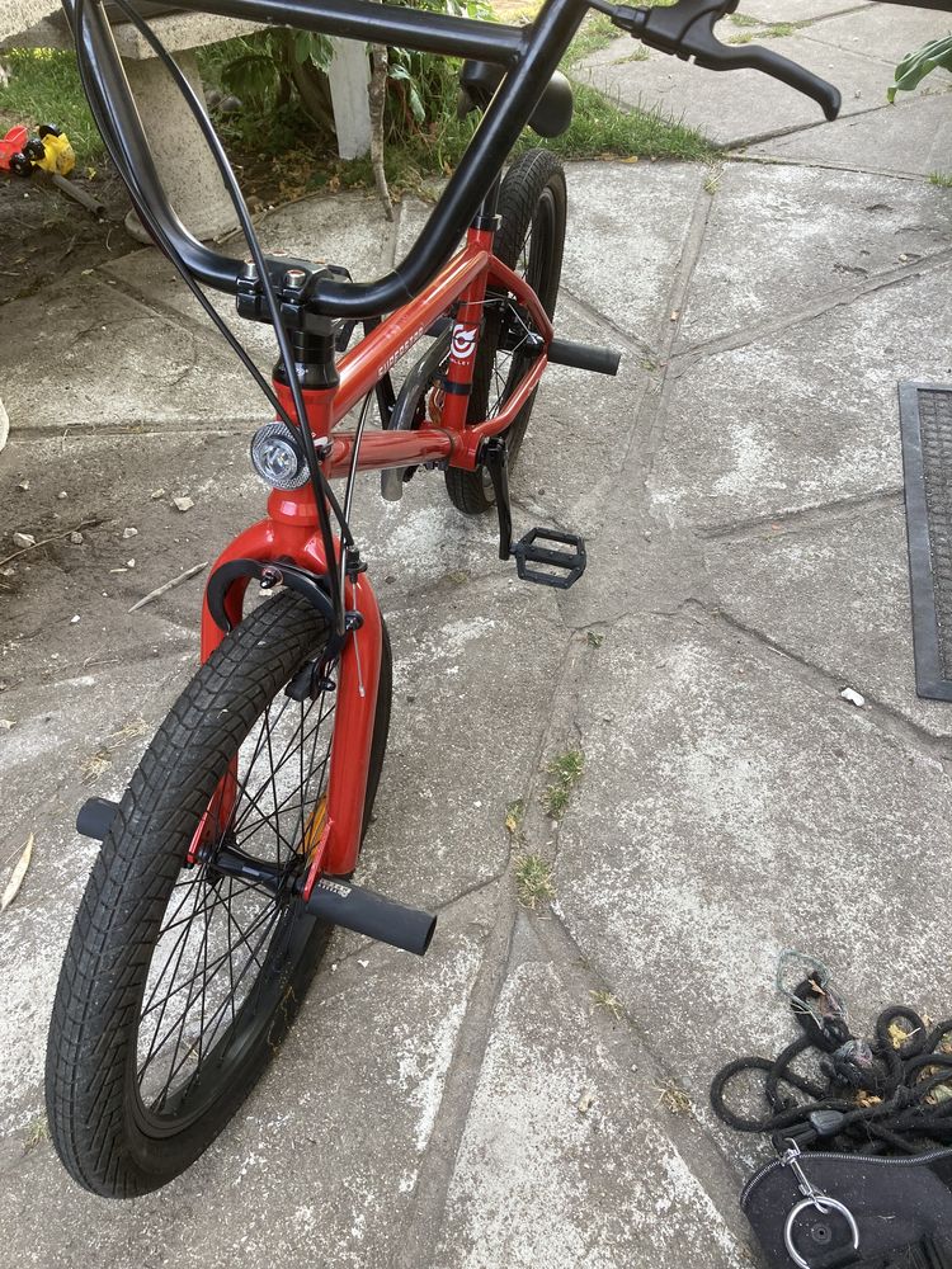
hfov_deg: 49.7
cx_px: 476
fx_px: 1027
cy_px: 634
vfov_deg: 63.4
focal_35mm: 28
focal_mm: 3.99
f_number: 1.8
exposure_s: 1/121
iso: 64
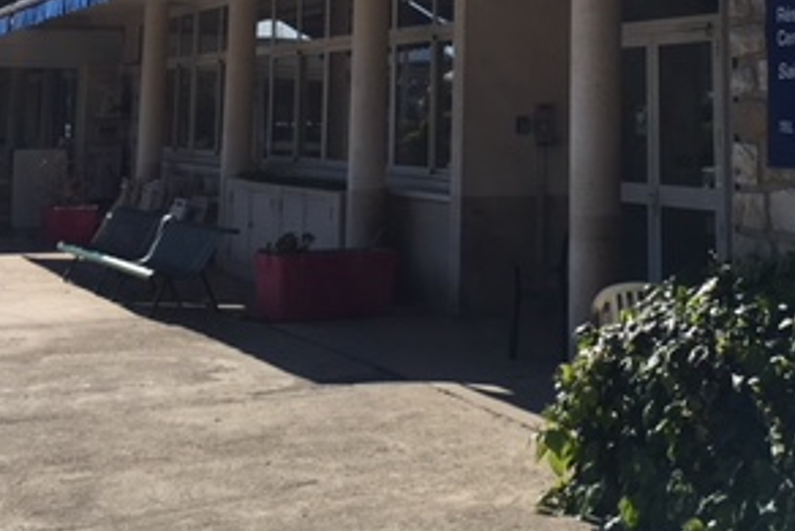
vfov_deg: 19.4
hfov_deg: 30.3
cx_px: 509
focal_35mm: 66
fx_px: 1458
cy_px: -109
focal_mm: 4.15
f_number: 2.2
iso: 25
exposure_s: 1/2747
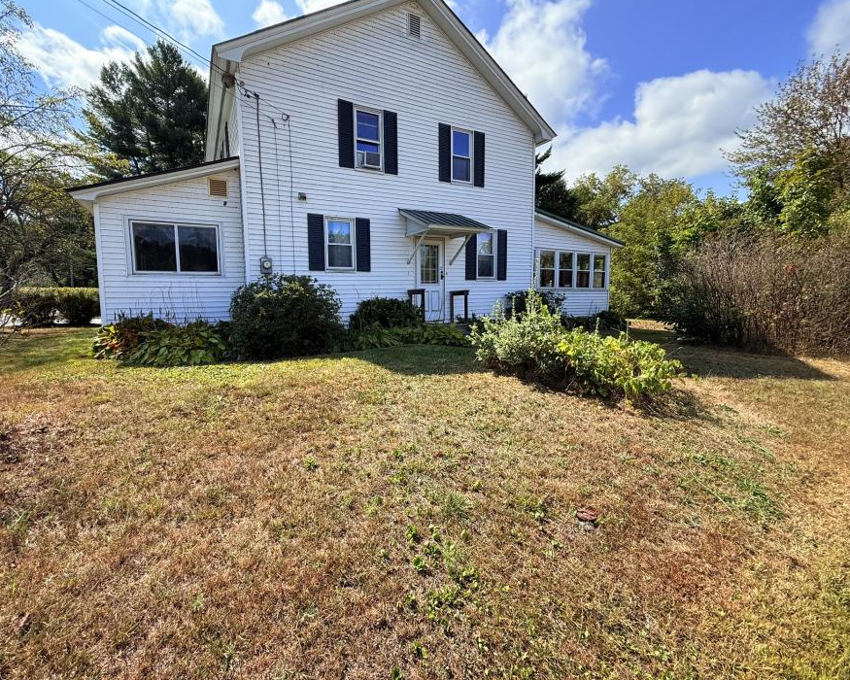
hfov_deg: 96.5
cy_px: 331
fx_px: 377
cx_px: 386
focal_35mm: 15
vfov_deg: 84.0
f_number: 2.2
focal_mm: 2.22
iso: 50
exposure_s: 1/799
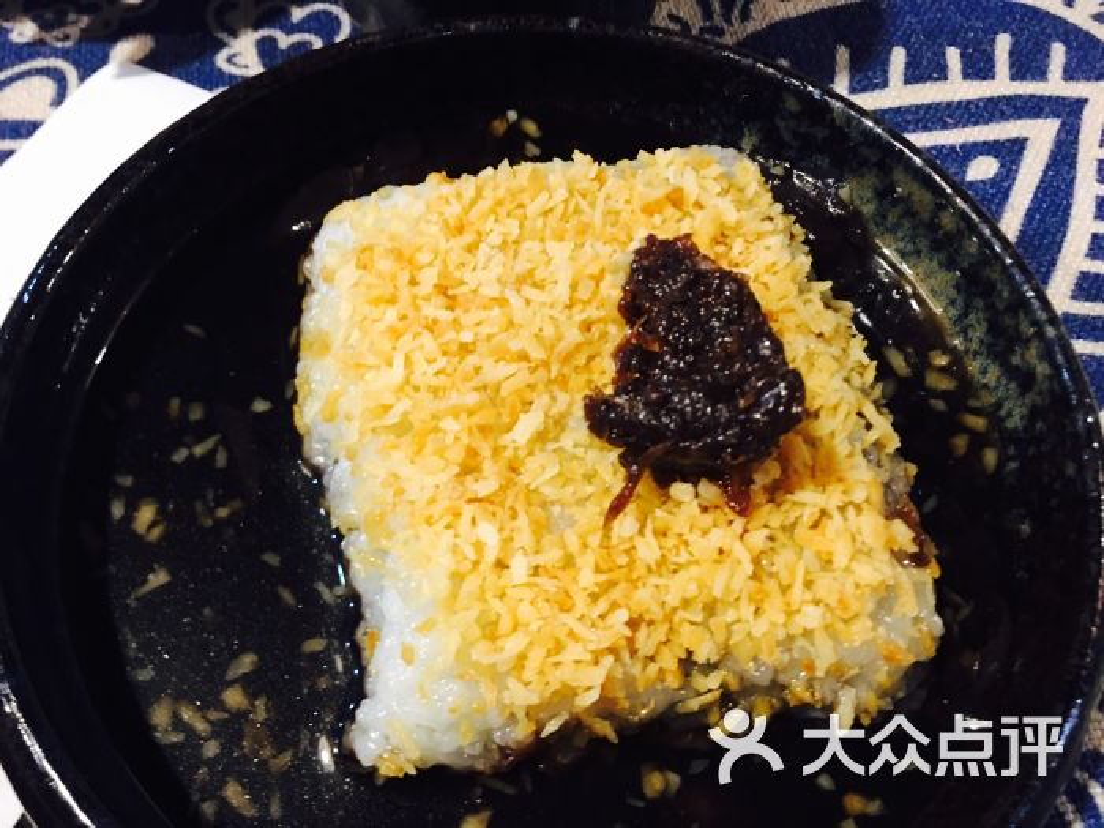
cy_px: 414
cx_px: 552
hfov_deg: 61.7
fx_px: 925
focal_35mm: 29
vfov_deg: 48.2
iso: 125
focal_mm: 4.15
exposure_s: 1/8
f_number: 2.2
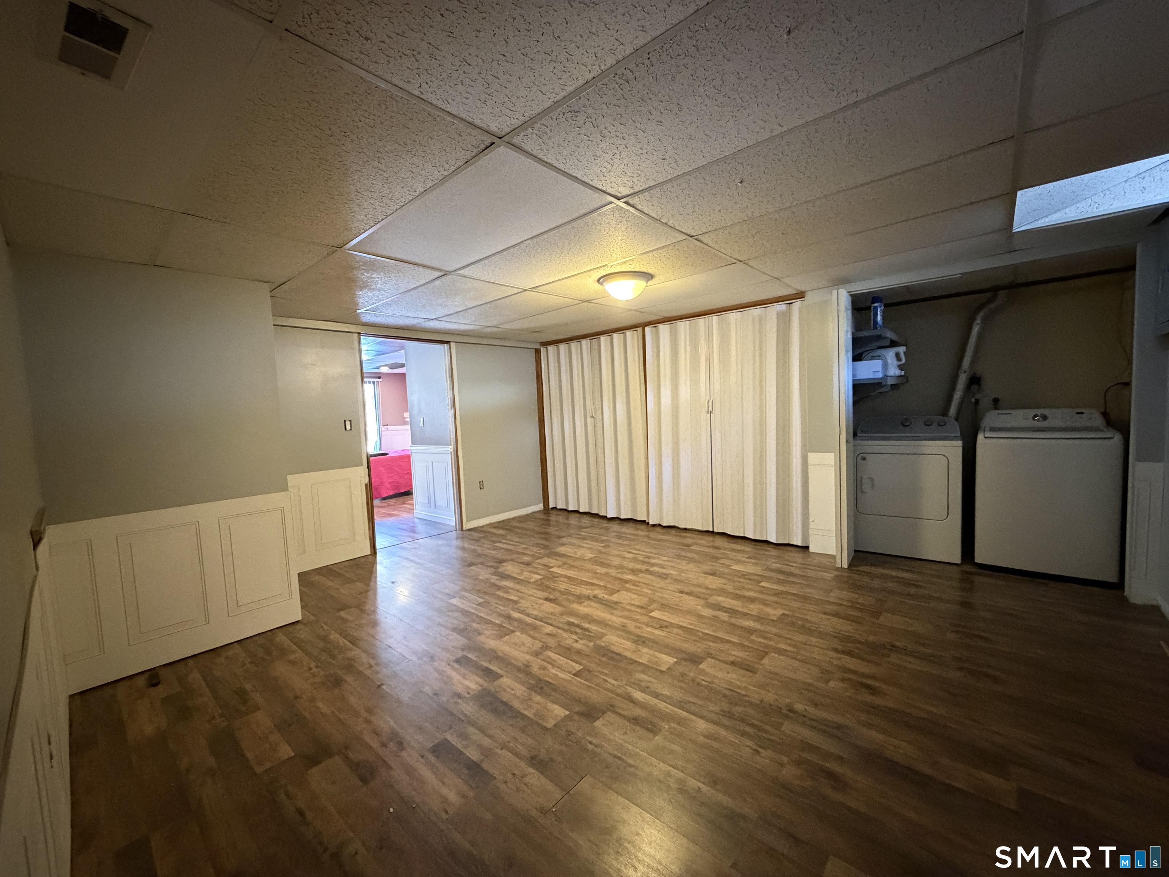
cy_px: 438
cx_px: 584
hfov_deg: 102.1
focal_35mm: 14
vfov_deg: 85.7
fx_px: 473
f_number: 2.2
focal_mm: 2.22
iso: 1000
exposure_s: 1/40
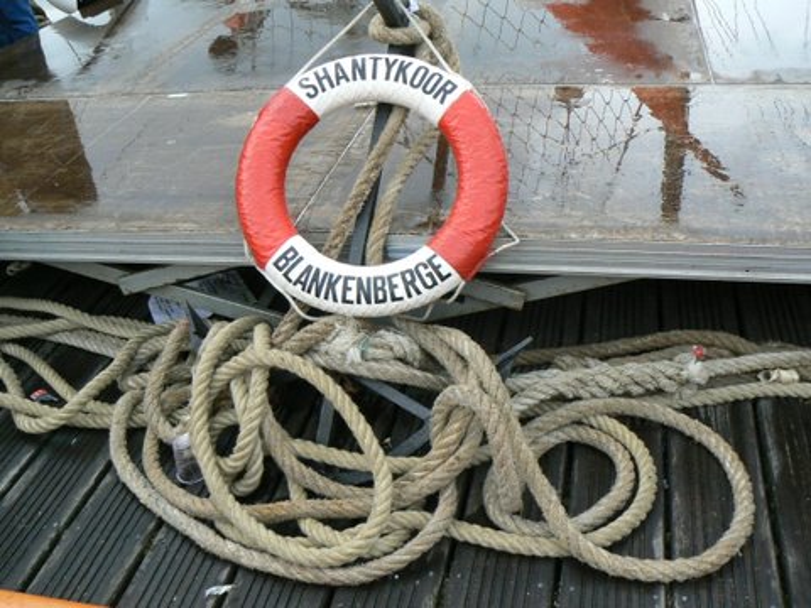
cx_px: 406
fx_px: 843
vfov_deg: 39.7
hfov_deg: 51.4
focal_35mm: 36
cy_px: 304
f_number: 6.3
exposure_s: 1/400
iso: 200
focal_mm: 6
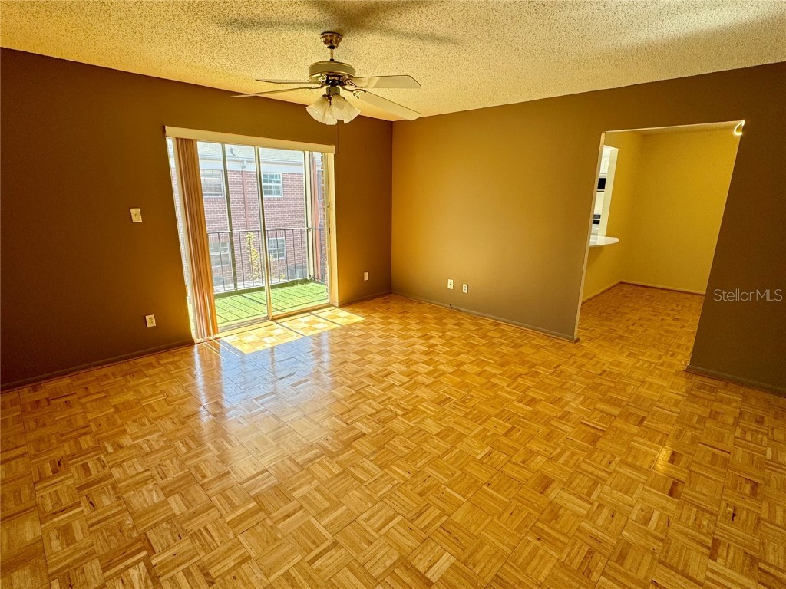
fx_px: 318
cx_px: 393
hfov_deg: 102.1
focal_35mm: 14
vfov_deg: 85.7
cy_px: 294
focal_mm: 2.22
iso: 50
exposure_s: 1/99
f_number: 2.2
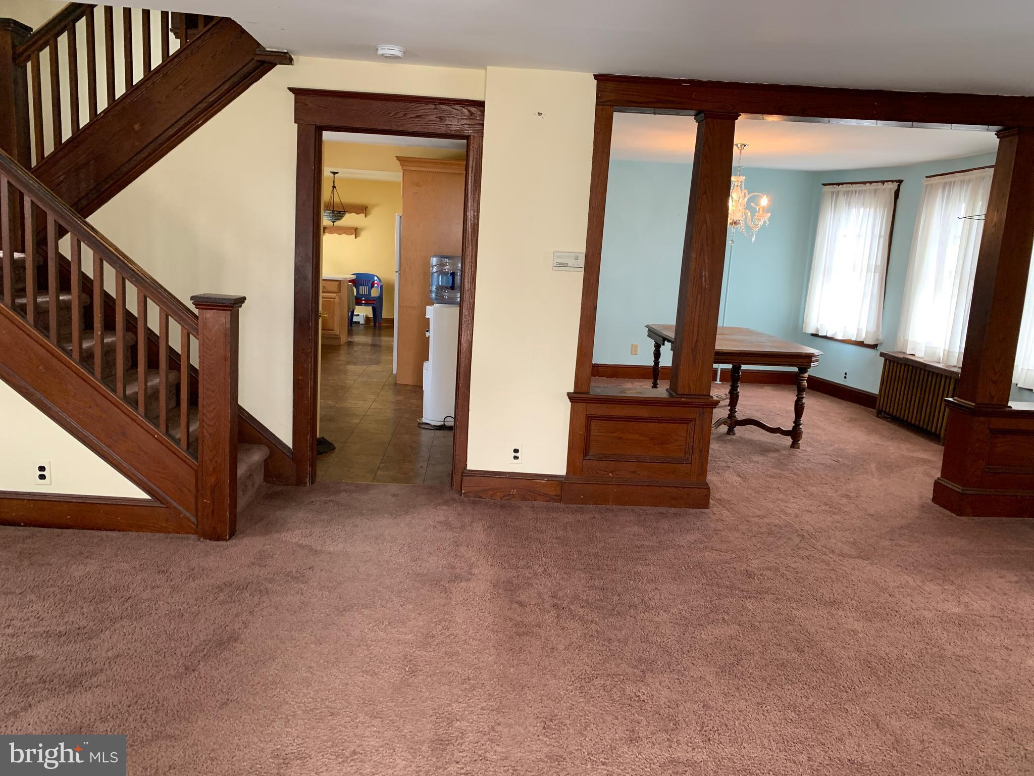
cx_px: 517
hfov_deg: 67.3
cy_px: 388
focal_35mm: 26
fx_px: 777
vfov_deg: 53.1
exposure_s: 1/60
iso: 200
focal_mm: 4.25
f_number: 1.8
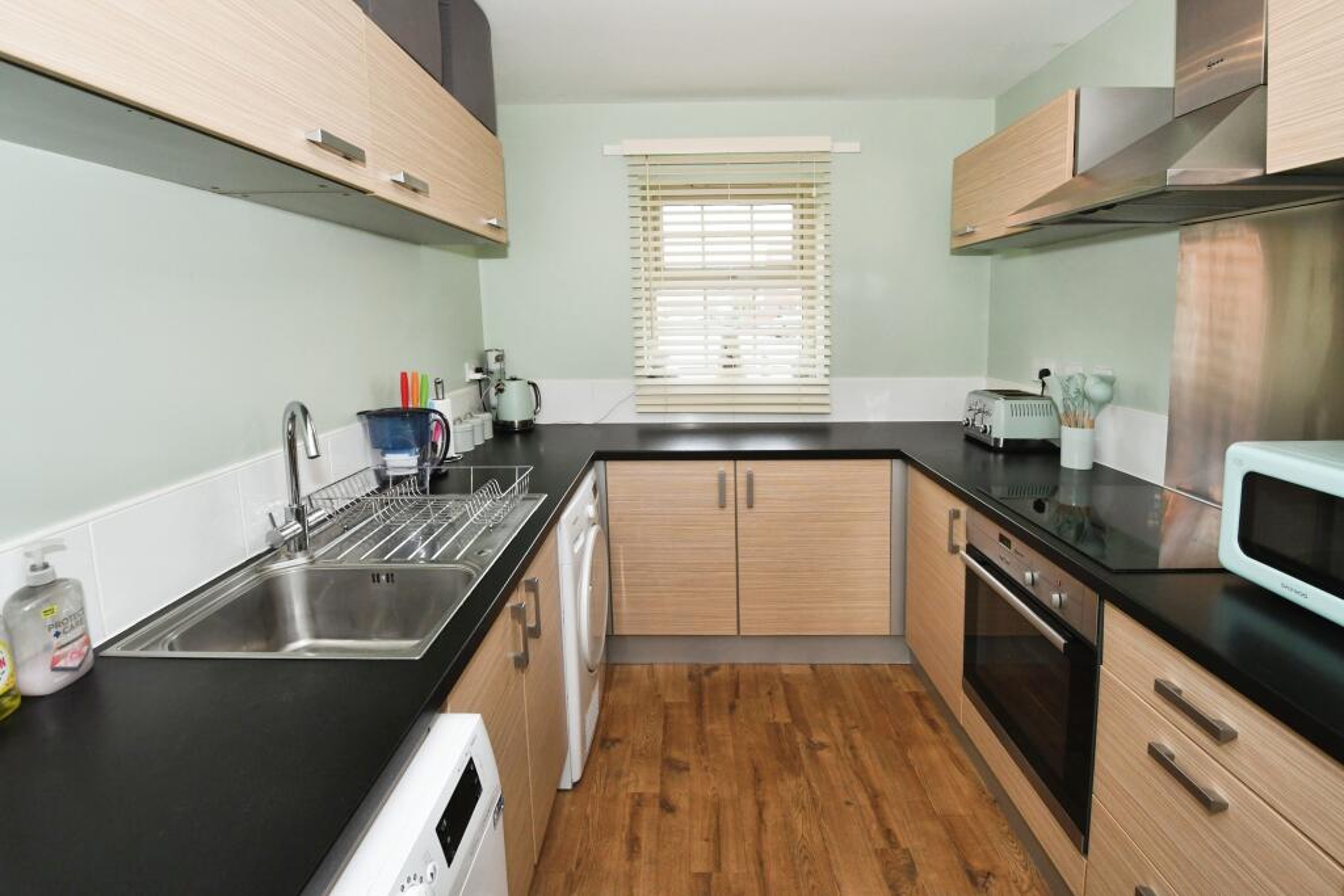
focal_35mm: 15
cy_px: 448
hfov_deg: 100.4
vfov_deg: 77.3
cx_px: 672
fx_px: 560
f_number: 7.1
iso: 800
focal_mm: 10
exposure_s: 1/60
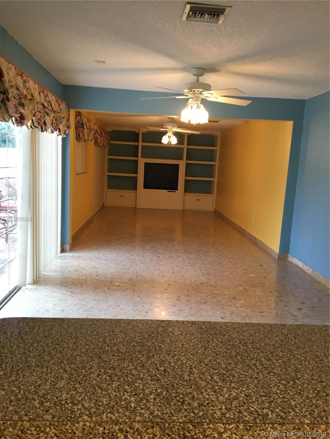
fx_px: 369
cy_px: 220
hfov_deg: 48.2
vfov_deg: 61.7
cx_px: 165
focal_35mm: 29
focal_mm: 4.15
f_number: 2.2
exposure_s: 1/30
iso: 80
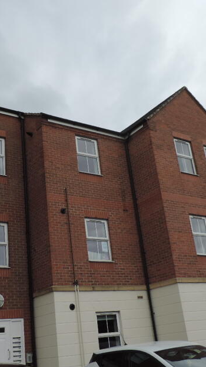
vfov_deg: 47.3
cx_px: 84
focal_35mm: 43
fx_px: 418
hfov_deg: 27.6
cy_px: 170
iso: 80
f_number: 3
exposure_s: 1/800
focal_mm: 4.3
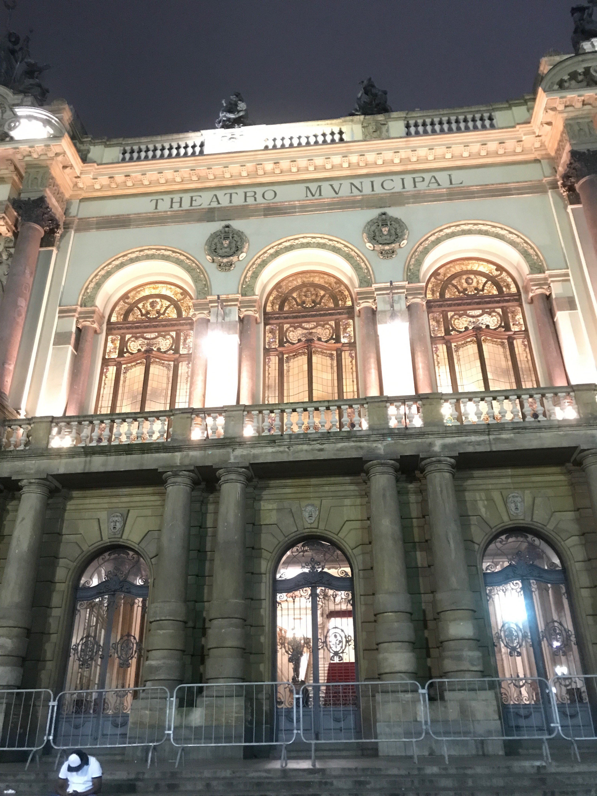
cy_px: 398
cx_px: 298
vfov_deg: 63.4
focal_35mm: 28
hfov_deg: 49.7
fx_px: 644
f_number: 1.8
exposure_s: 1/4
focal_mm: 3.99
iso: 125
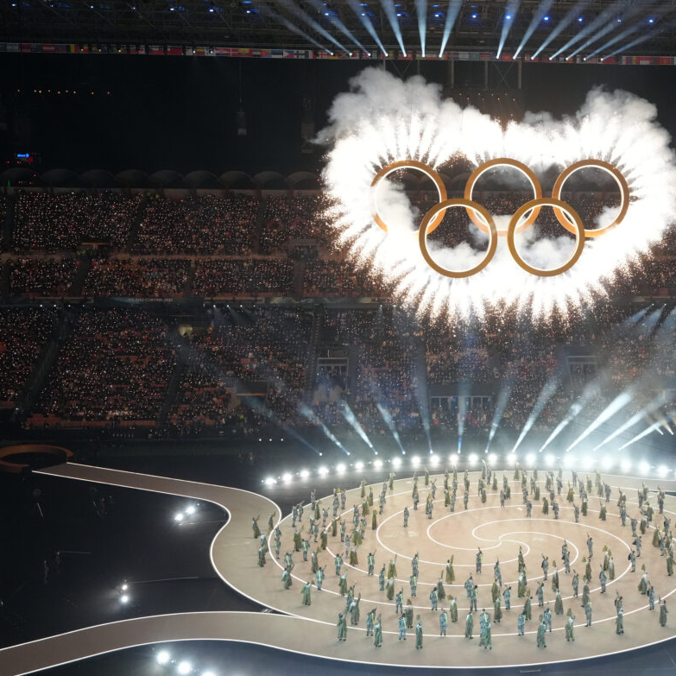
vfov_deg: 39.2
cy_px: 338
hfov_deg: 38.4
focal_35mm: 43
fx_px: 950
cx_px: 487
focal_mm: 33
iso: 5000
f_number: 4.5
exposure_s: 1/320
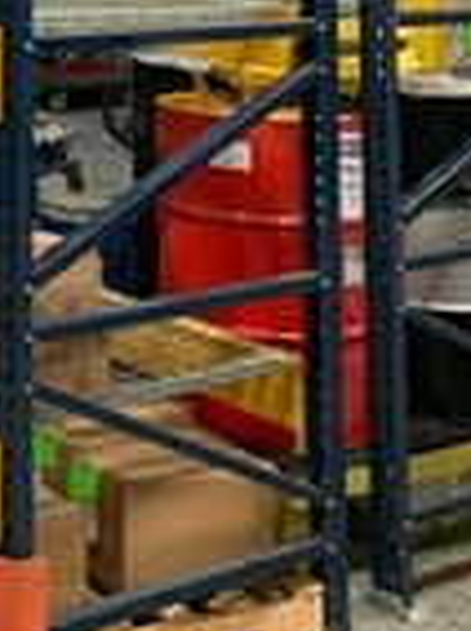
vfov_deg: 19.3
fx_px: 1601
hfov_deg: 15.3
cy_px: -333
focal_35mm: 88
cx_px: -271
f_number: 1.8
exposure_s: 1/60
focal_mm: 4.25
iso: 400
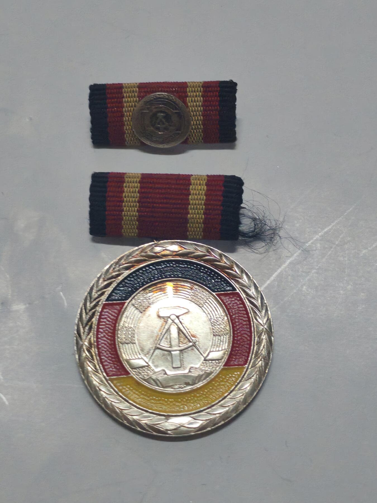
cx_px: 188
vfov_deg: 28.6
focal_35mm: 68
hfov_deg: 21.6
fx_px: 987
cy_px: 252
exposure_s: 1/50
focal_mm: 5.52
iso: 500
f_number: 1.95
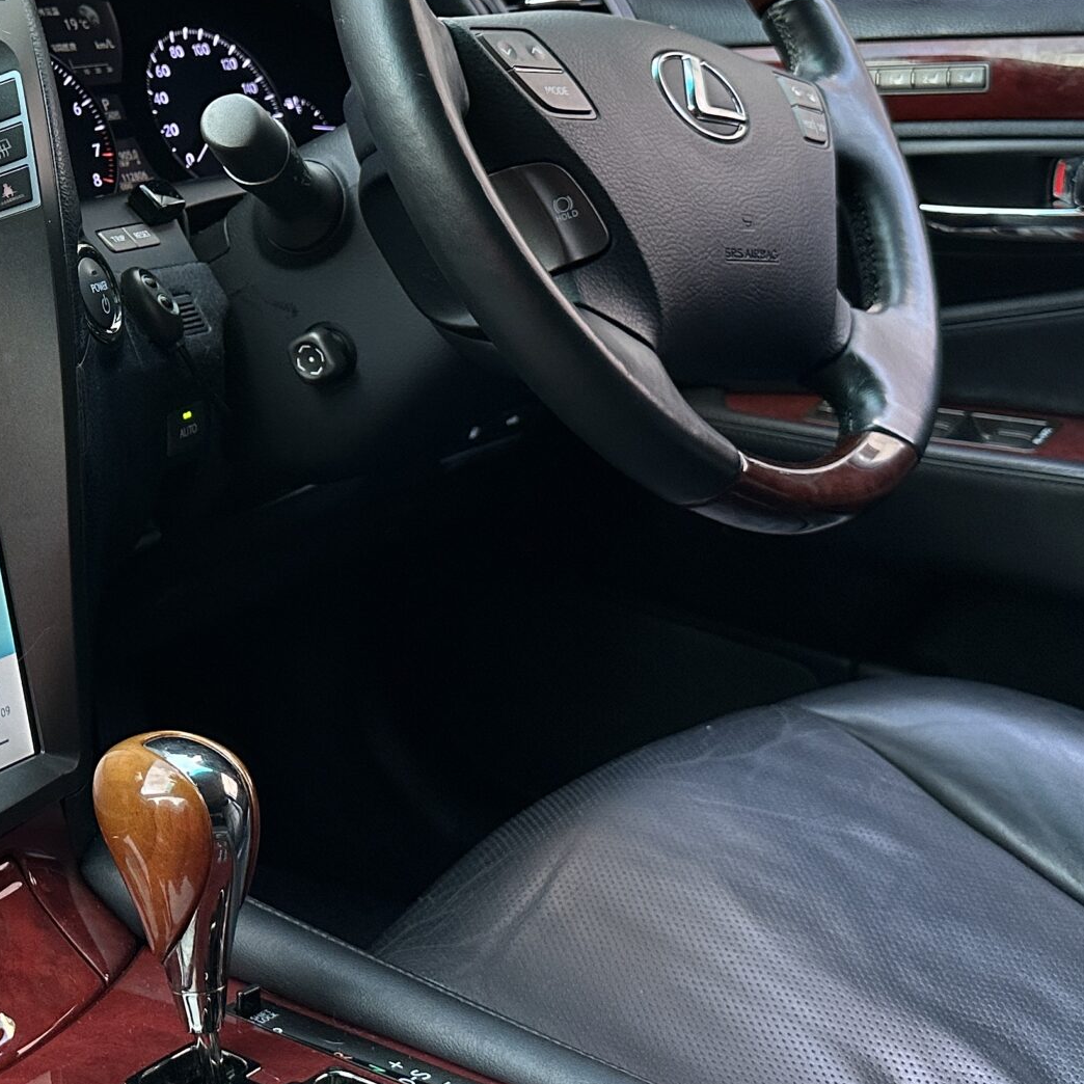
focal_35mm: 52
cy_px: 236
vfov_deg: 32.0
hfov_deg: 31.2
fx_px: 1842
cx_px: 93
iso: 250
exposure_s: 1/86
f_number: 1.78
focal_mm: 6.86
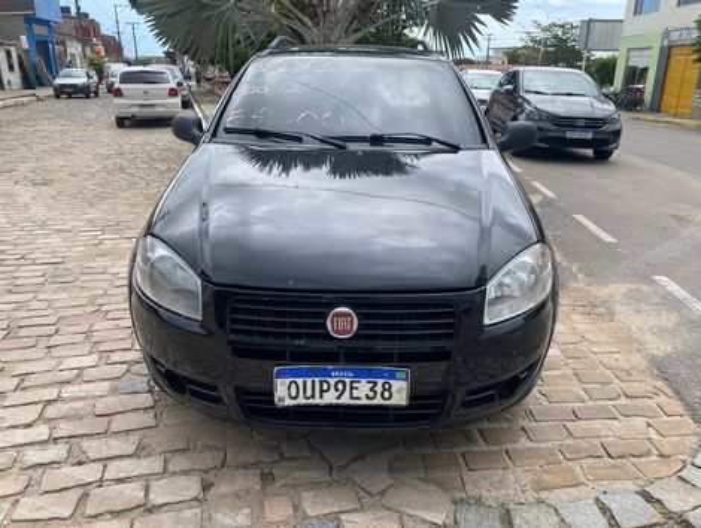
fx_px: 527
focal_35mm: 26
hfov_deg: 67.2
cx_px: 350
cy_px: 264
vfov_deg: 53.2
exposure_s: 1/633
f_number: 1.8
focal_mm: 4.25
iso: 32
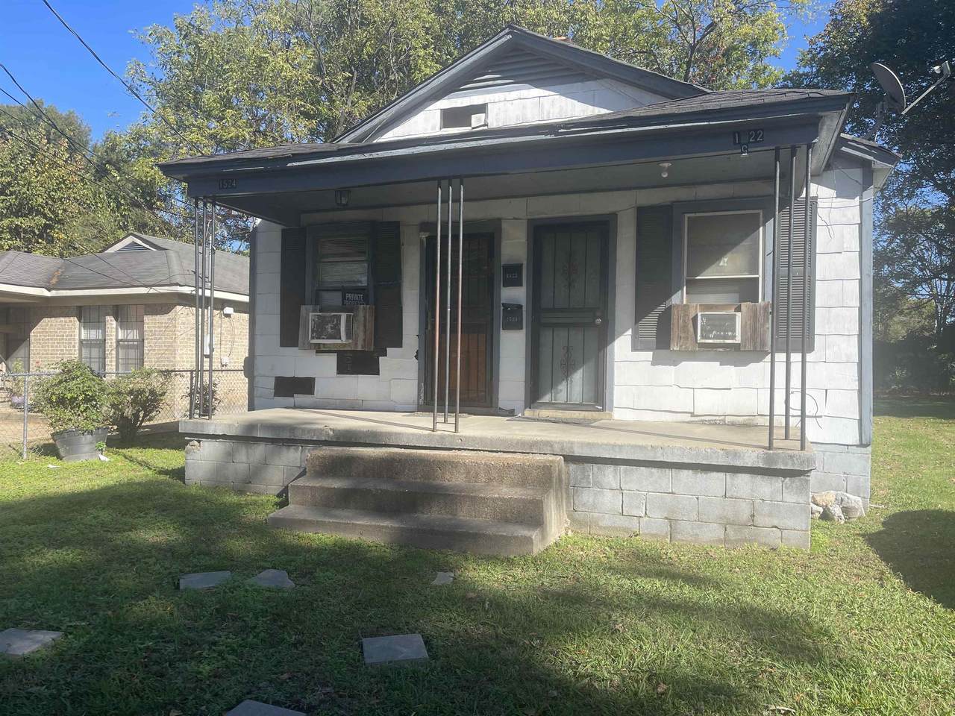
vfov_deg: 54.9
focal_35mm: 25
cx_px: 478
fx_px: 690
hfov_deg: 69.4
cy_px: 358
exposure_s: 1/1553
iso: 32
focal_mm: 5.1
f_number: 1.6
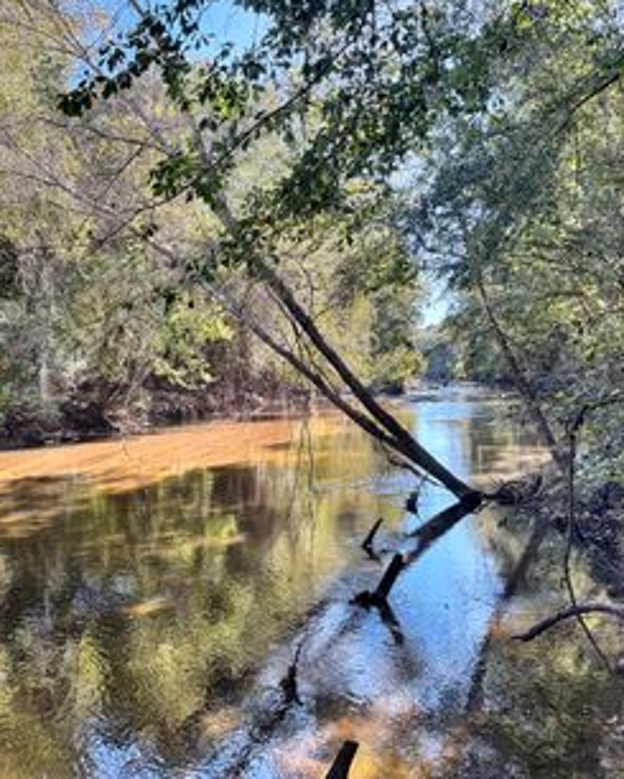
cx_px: 205
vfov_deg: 54.2
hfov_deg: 43.9
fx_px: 761
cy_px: 396
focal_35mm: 33
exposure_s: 1/476
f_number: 1.78
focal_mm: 6.76
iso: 100
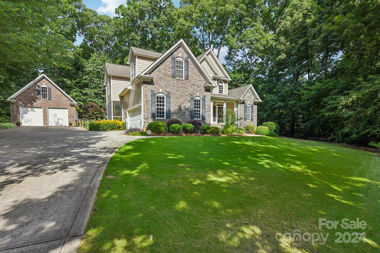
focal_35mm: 16
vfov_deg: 73.8
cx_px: 190
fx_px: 169
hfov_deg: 96.7
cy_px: 126
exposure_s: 1/320
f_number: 8
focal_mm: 16
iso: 200
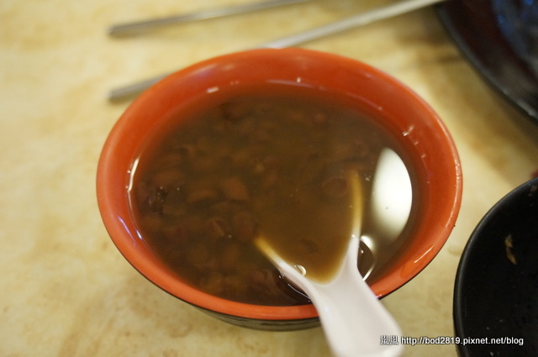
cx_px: 269
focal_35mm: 44
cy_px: 178
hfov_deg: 45.0
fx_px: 649
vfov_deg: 30.8
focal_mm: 29
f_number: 4.5
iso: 3200
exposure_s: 1/60
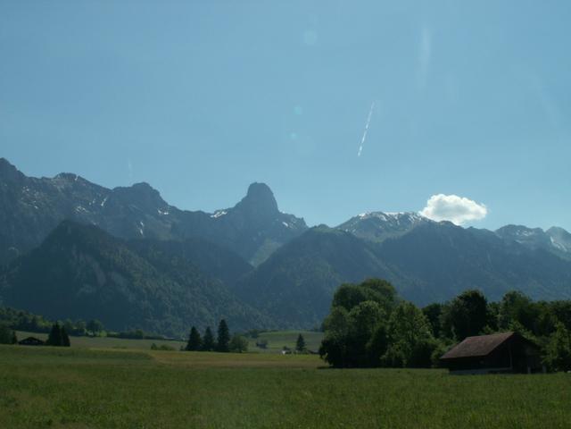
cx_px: 286
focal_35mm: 44
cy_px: 214
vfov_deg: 32.9
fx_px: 726
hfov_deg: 42.9
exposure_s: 1/250
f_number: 8
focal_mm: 7.23
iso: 50
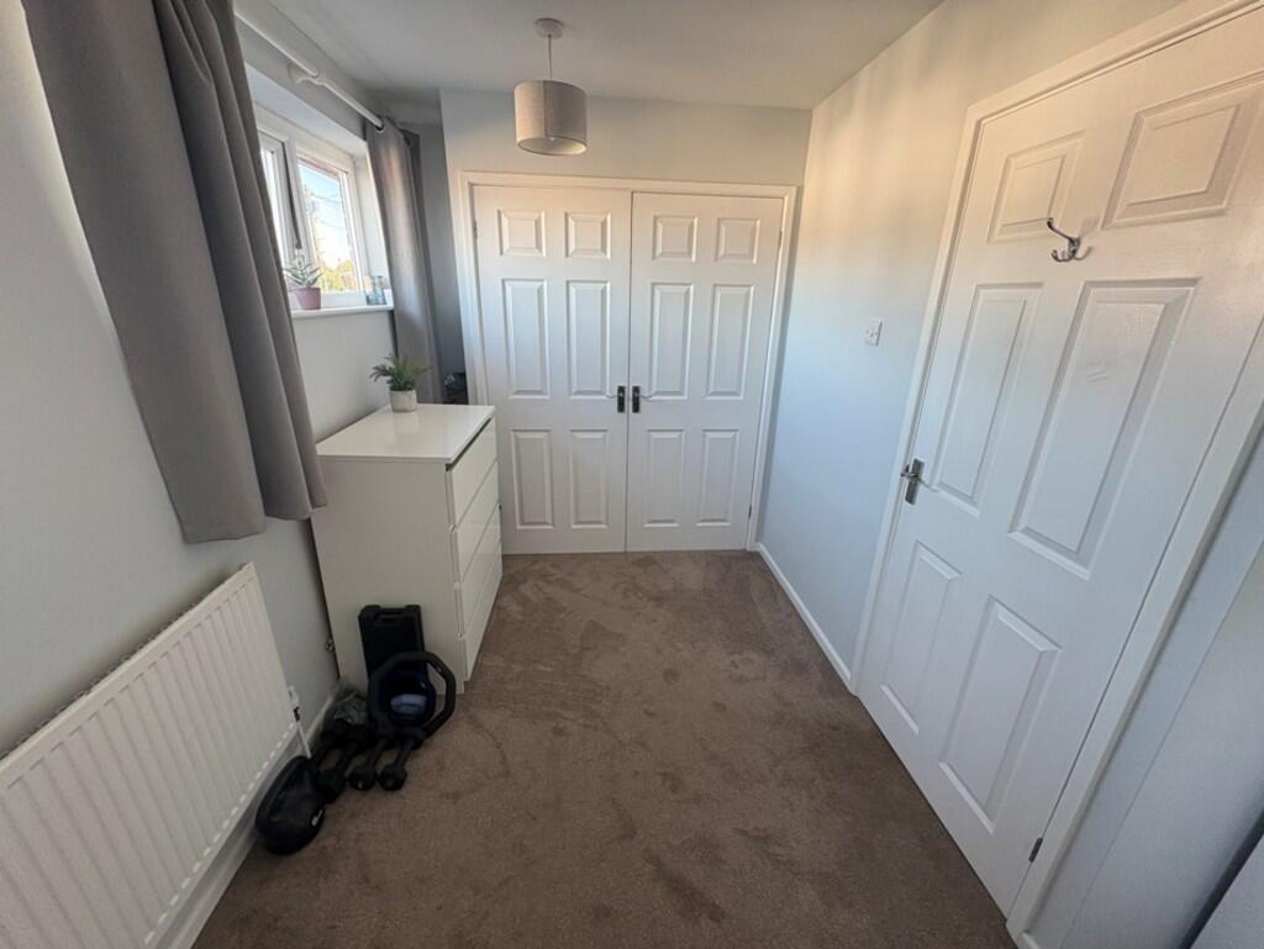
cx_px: 632
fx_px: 511
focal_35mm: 14
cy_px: 474
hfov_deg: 102.0
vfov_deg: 85.7
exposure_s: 1/99
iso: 125
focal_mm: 2.22
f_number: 2.2
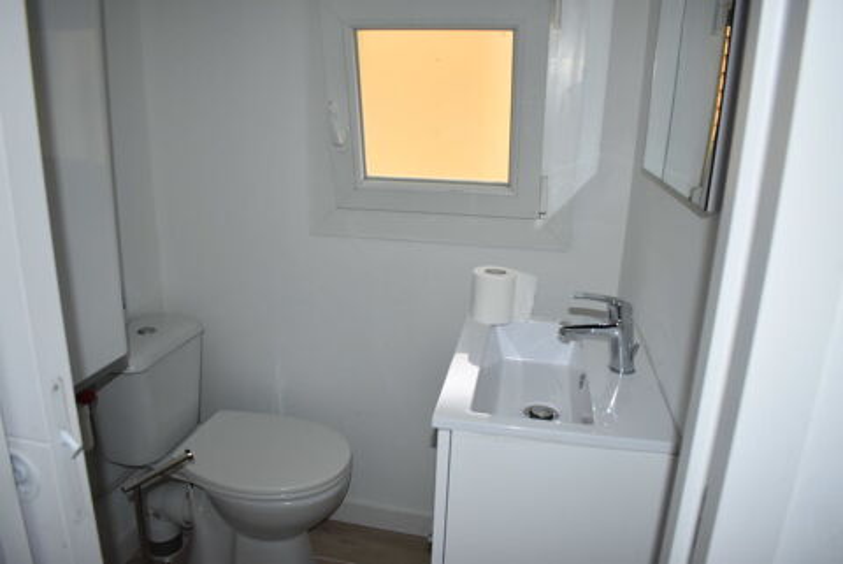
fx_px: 633
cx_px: 422
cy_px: 282
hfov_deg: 67.3
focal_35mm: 27
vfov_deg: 48.0
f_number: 3.5
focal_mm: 18
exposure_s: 1/160
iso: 640
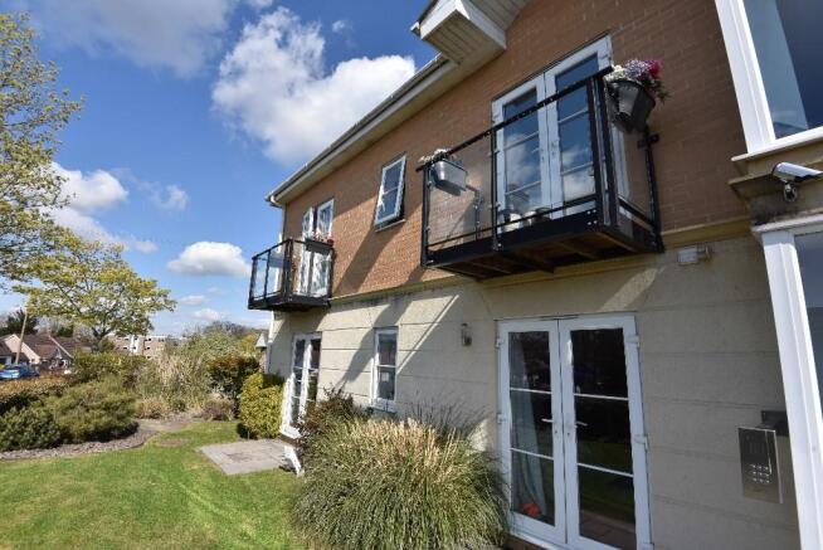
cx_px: 412
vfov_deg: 73.8
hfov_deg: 96.7
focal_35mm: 16
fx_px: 366
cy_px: 275
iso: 200
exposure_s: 1/400
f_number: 10
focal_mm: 16
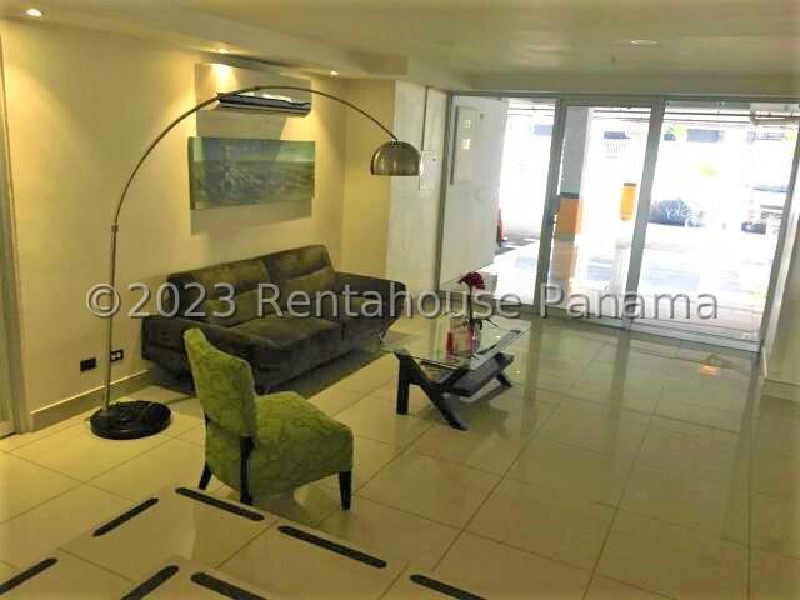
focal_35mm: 29
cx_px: 400
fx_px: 670
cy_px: 300
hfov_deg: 61.7
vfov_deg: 48.2
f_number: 2.2
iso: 125
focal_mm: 4.15
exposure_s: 1/30
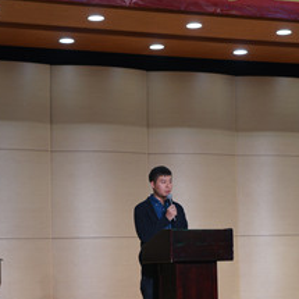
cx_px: 182
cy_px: 173
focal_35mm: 99
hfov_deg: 17.5
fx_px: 967
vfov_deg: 17.6
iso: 250
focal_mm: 50
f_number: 4
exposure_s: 1/60
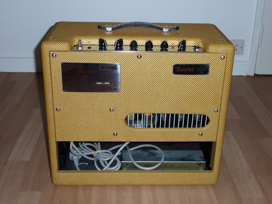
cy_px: 102
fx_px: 377
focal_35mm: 48
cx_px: 136
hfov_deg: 39.7
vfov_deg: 30.3
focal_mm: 7.9
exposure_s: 1/125
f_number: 3.8
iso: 160
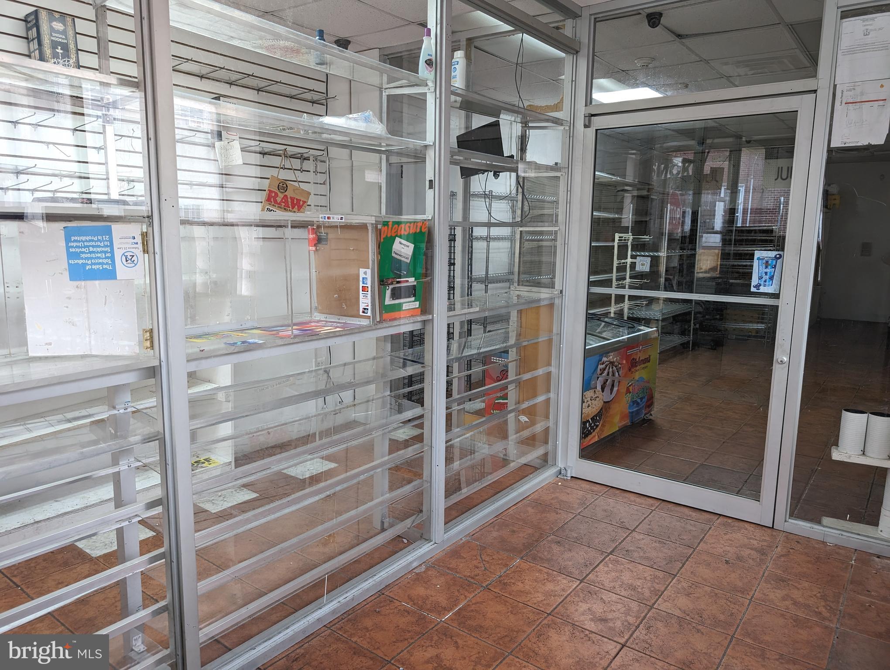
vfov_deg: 56.9
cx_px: 445
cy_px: 335
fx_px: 618
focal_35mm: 24
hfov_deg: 71.5
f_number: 1.68
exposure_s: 1/120
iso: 146
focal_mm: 6.9
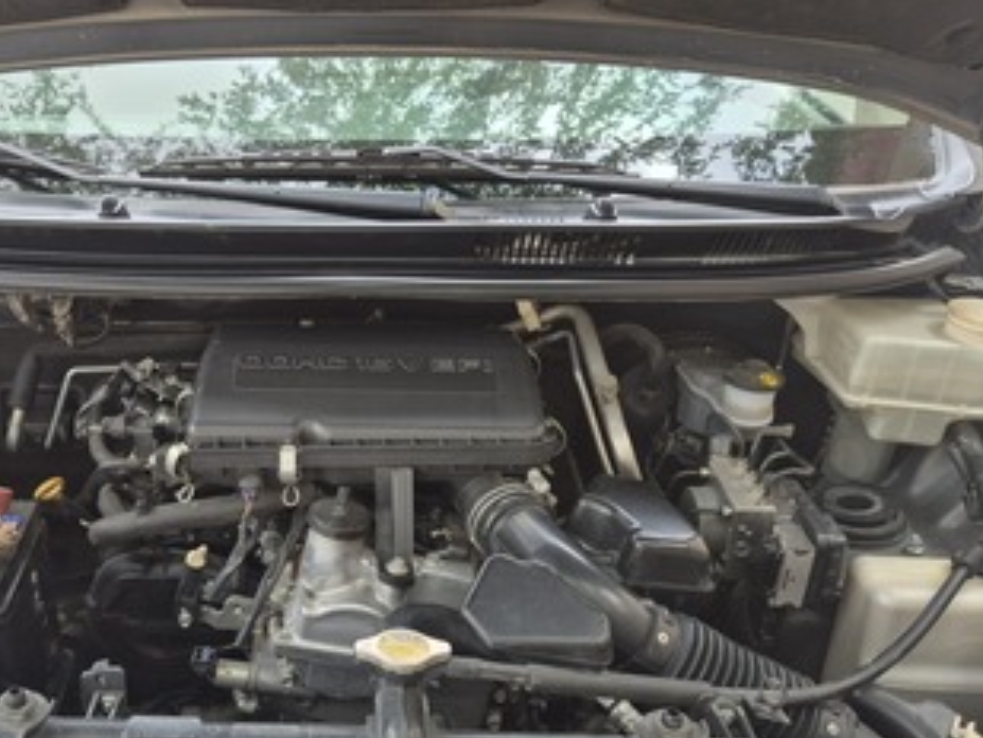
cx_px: 320
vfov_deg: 41.8
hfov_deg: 52.8
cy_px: 412
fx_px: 966
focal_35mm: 34
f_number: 1.8
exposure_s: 1/180
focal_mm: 5.4
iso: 50
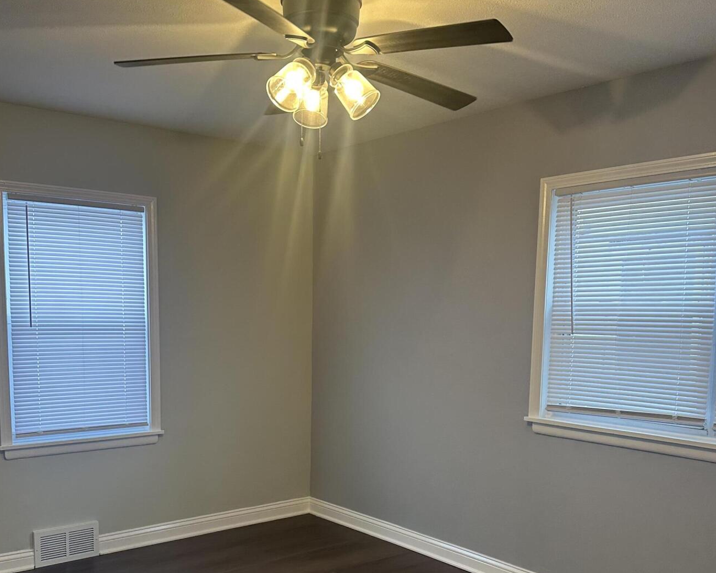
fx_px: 763
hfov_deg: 50.3
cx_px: 362
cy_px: 397
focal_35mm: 36
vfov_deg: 40.5
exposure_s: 1/120
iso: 160
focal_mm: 6.86
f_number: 1.78
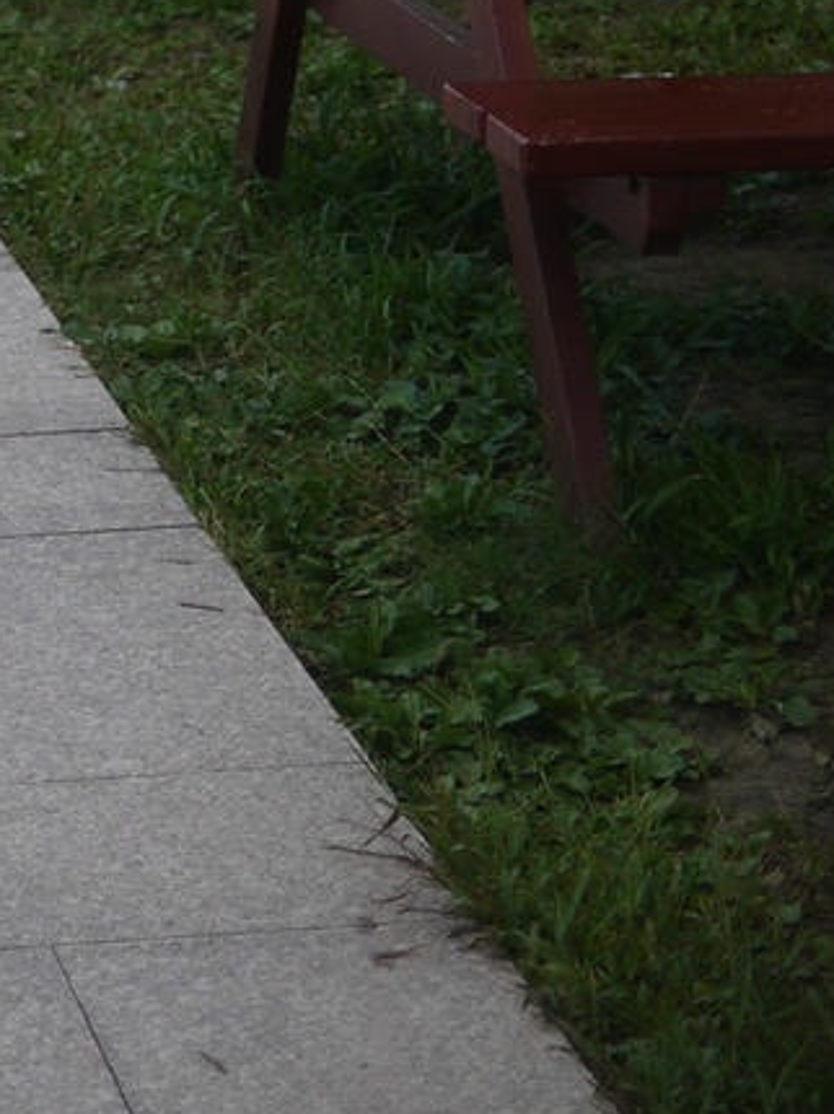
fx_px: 4791
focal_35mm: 149
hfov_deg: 9.5
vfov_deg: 12.2
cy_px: -865
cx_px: -606
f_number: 1.8
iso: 160
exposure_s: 1/1000
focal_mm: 20
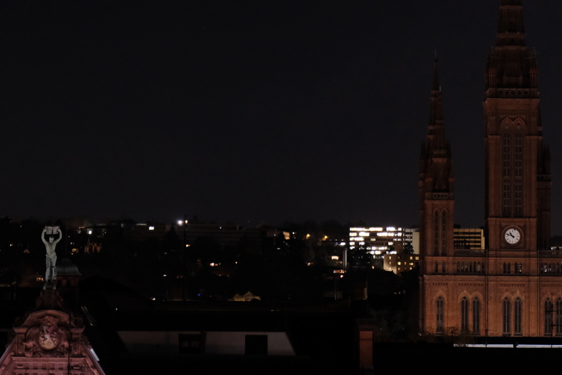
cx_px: 272
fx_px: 2217
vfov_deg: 9.7
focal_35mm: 142
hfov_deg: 14.4
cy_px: 147
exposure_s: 1/4
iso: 3200
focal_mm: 70
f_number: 2.8
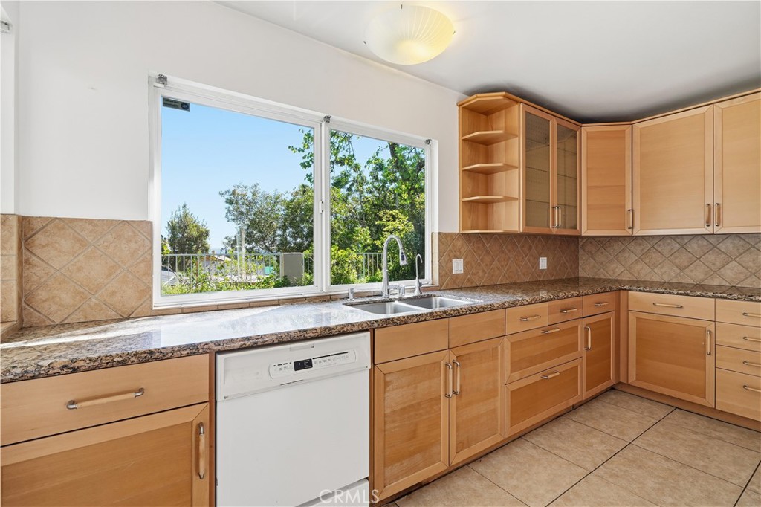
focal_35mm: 16
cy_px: 254
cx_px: 380
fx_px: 338
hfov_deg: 96.8
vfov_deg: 73.7
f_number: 9
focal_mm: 16
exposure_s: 1/160
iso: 200
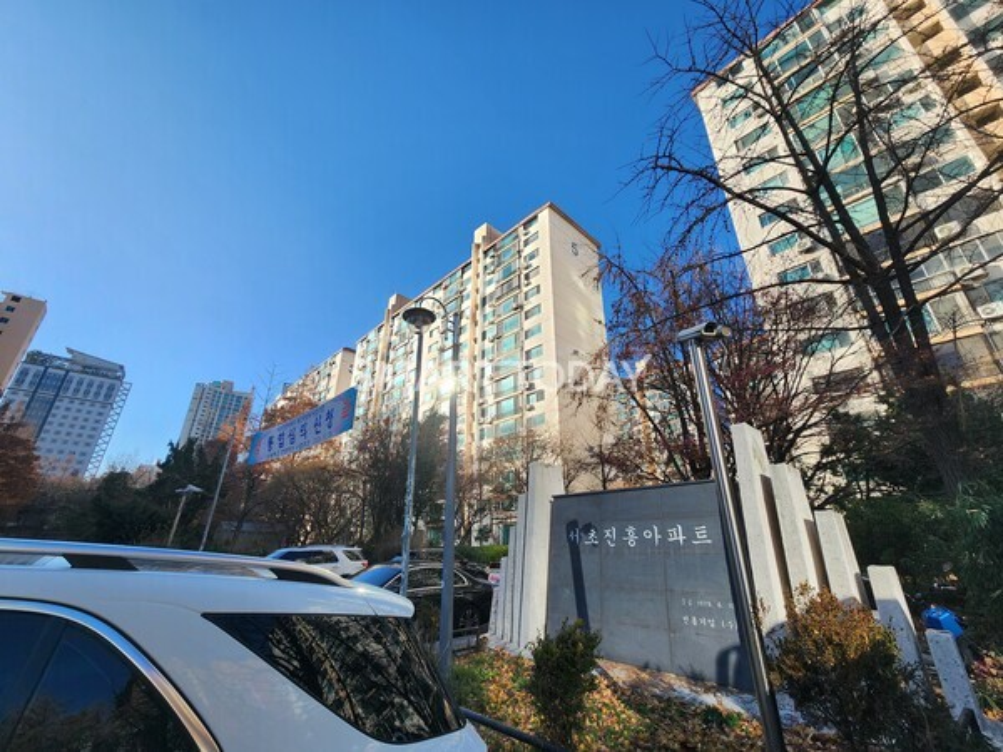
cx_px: 502
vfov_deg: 89.9
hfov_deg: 106.2
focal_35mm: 13
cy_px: 376
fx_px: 377
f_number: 2.2
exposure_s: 1/1525
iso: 50
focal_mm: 2.2
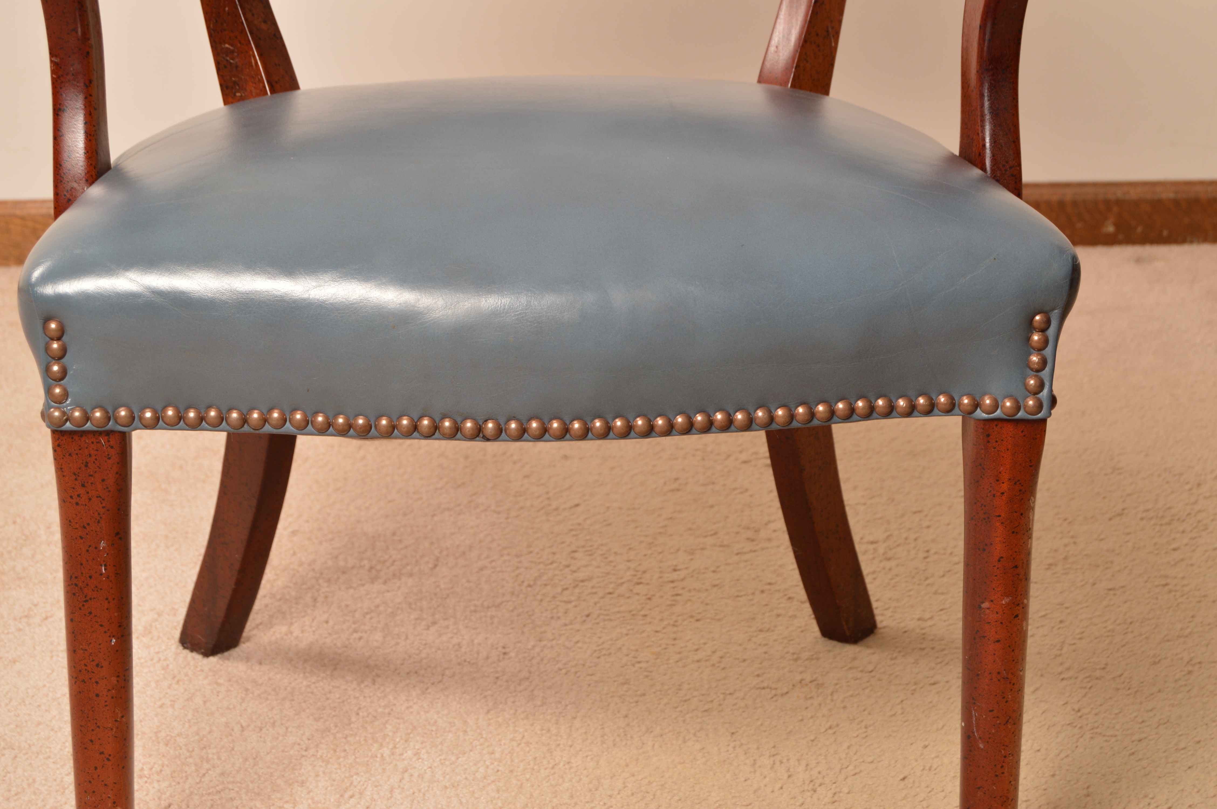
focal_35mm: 75
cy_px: 404
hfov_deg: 27.0
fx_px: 2533
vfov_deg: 18.1
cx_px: 608
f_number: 8
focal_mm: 50
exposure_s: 1/125
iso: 200
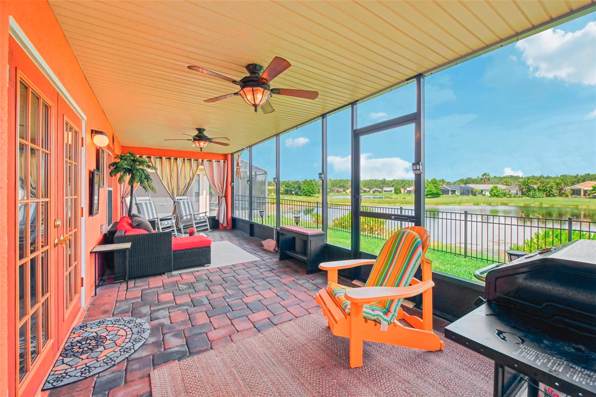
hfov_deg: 104.3
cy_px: 198
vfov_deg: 81.2
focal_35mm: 14
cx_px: 298
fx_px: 232
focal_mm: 14
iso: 400
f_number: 8
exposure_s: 1/200
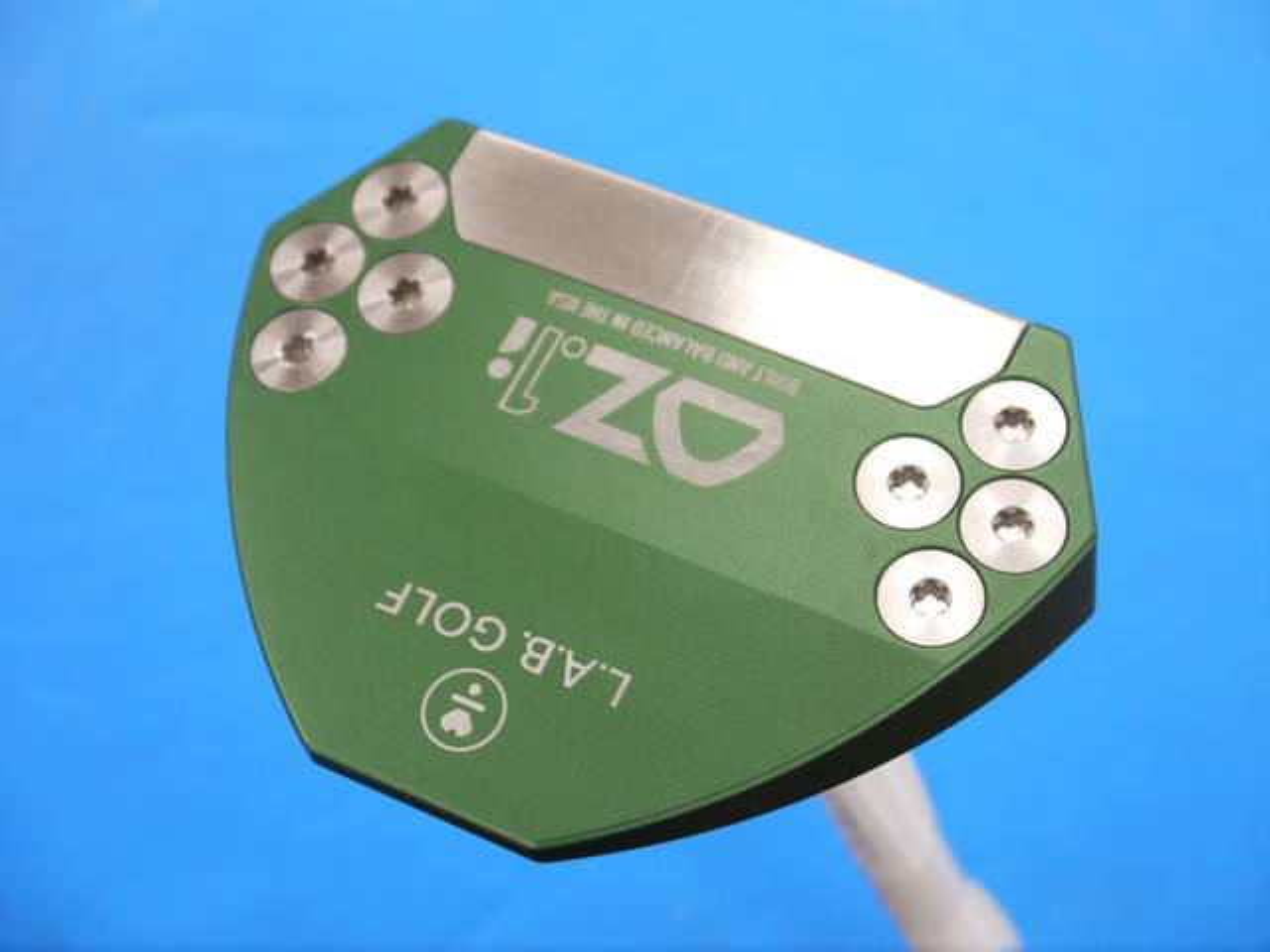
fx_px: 3082
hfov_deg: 23.3
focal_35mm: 84
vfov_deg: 17.6
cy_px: 476
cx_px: 635
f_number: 5.6
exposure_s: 1/80
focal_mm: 42
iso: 640
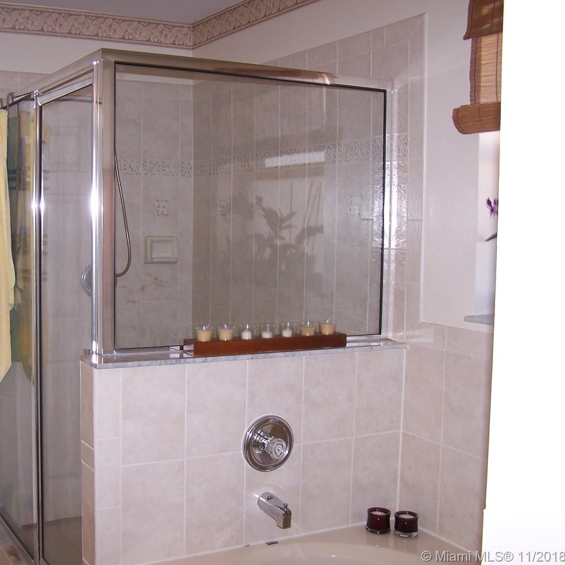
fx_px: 831
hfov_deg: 37.2
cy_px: 282
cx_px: 196
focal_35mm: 45
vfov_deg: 37.6
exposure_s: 1/60
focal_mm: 6.3
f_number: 2.8
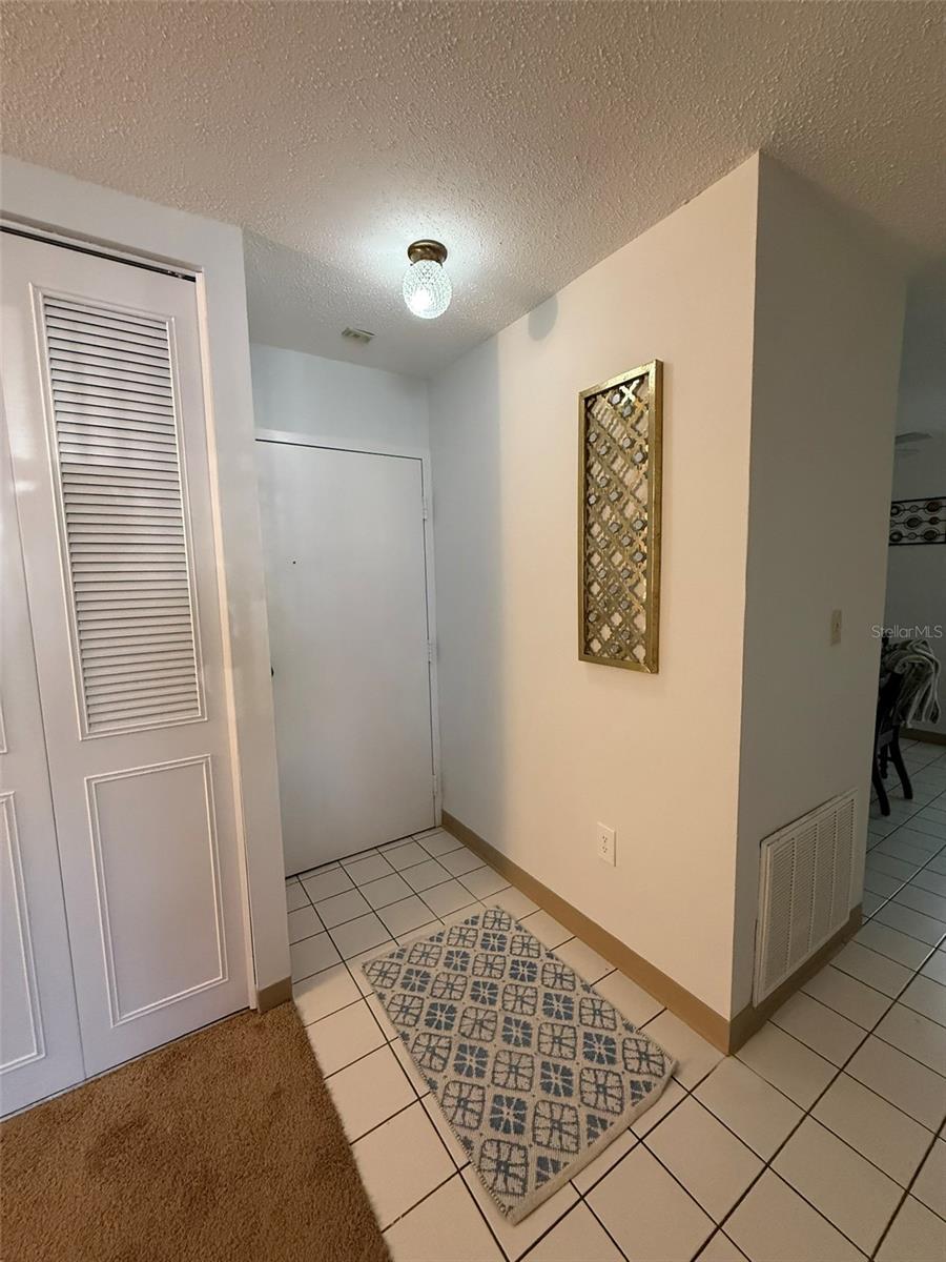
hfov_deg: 85.7
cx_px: 473
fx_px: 510
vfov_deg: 102.1
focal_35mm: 14
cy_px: 631
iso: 640
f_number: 2.2
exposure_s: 1/60
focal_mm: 2.22
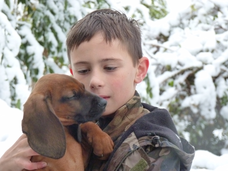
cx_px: 114
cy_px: 86
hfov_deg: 12.4
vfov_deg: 9.3
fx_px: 1047
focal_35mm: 159
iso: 800
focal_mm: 28.3
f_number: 3.7
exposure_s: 1/100
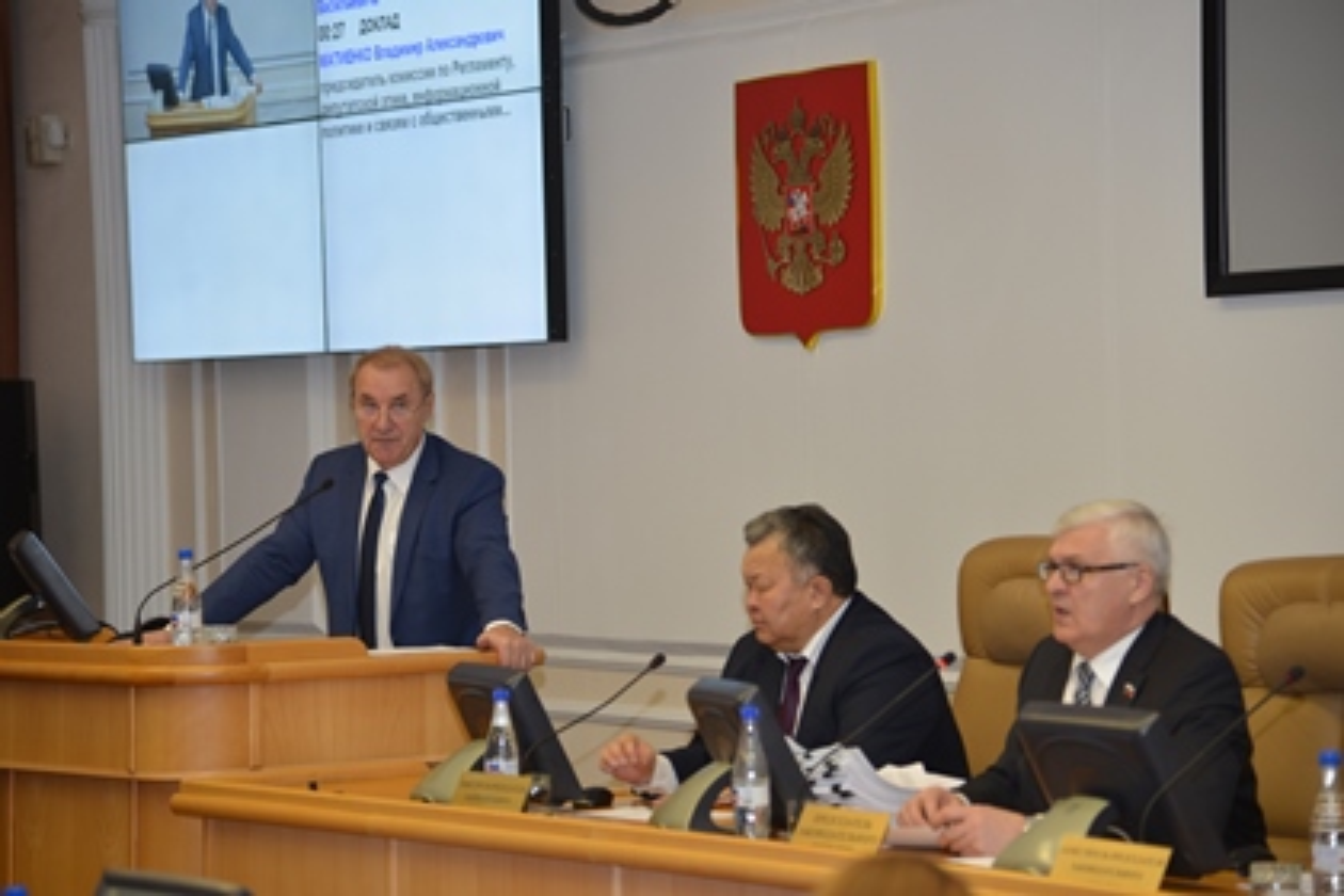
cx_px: 672
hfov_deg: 17.1
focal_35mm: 120
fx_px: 4480
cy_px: 448
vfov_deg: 11.4
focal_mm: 120
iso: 400
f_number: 4
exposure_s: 1/60
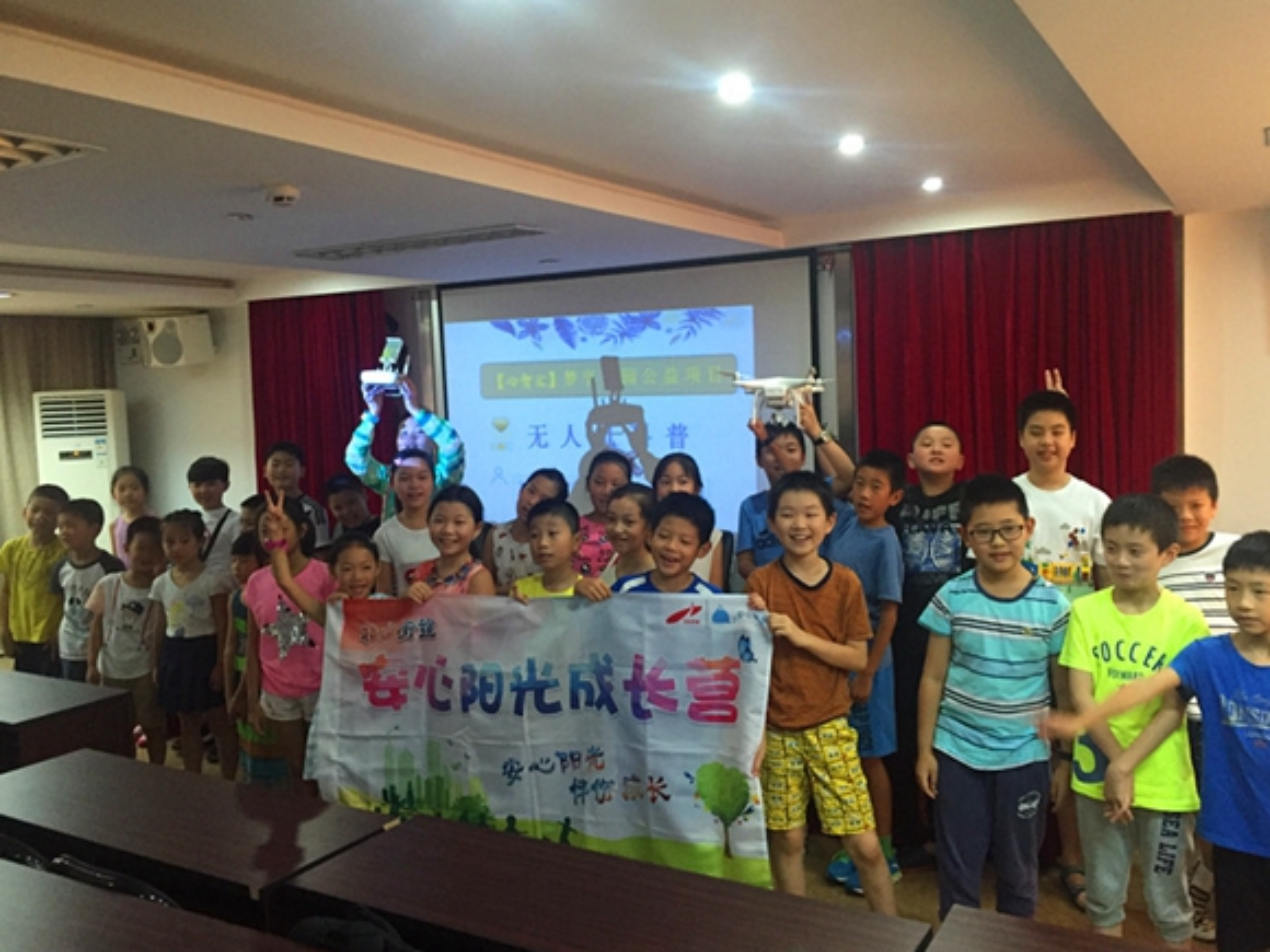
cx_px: 653
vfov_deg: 46.8
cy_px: 464
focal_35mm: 30
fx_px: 1101
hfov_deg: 60.0
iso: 250
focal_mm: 4.15
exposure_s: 1/33
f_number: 2.2
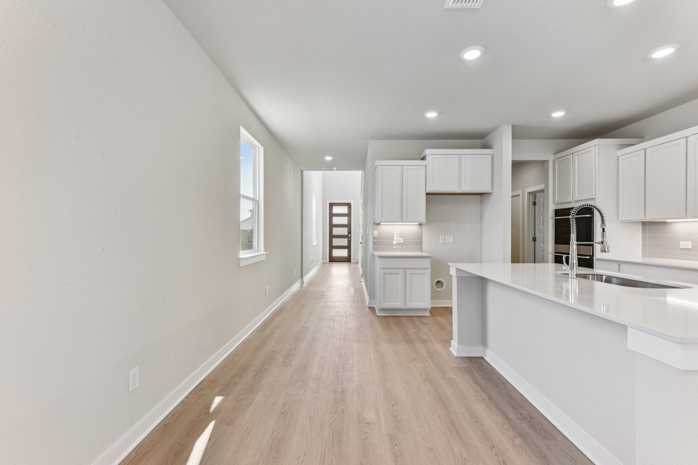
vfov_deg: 73.8
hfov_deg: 96.7
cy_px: 232
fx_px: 310
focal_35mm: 16
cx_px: 349
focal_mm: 16
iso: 400
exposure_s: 1/60
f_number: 8
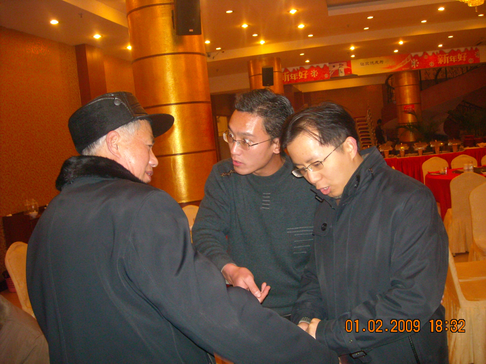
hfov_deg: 52.6
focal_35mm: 35
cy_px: 182
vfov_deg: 40.7
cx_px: 243
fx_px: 491
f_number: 2.8
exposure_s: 1/60
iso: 400
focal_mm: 5.7
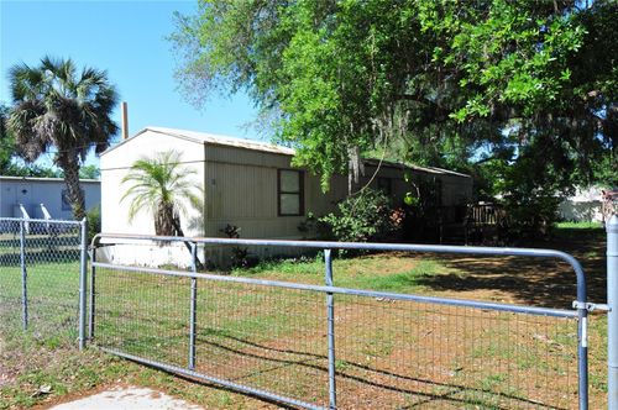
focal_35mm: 30
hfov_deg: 62.0
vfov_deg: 43.5
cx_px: 309
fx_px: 514
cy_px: 205
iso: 400
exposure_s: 1/500
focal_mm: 20
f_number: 8
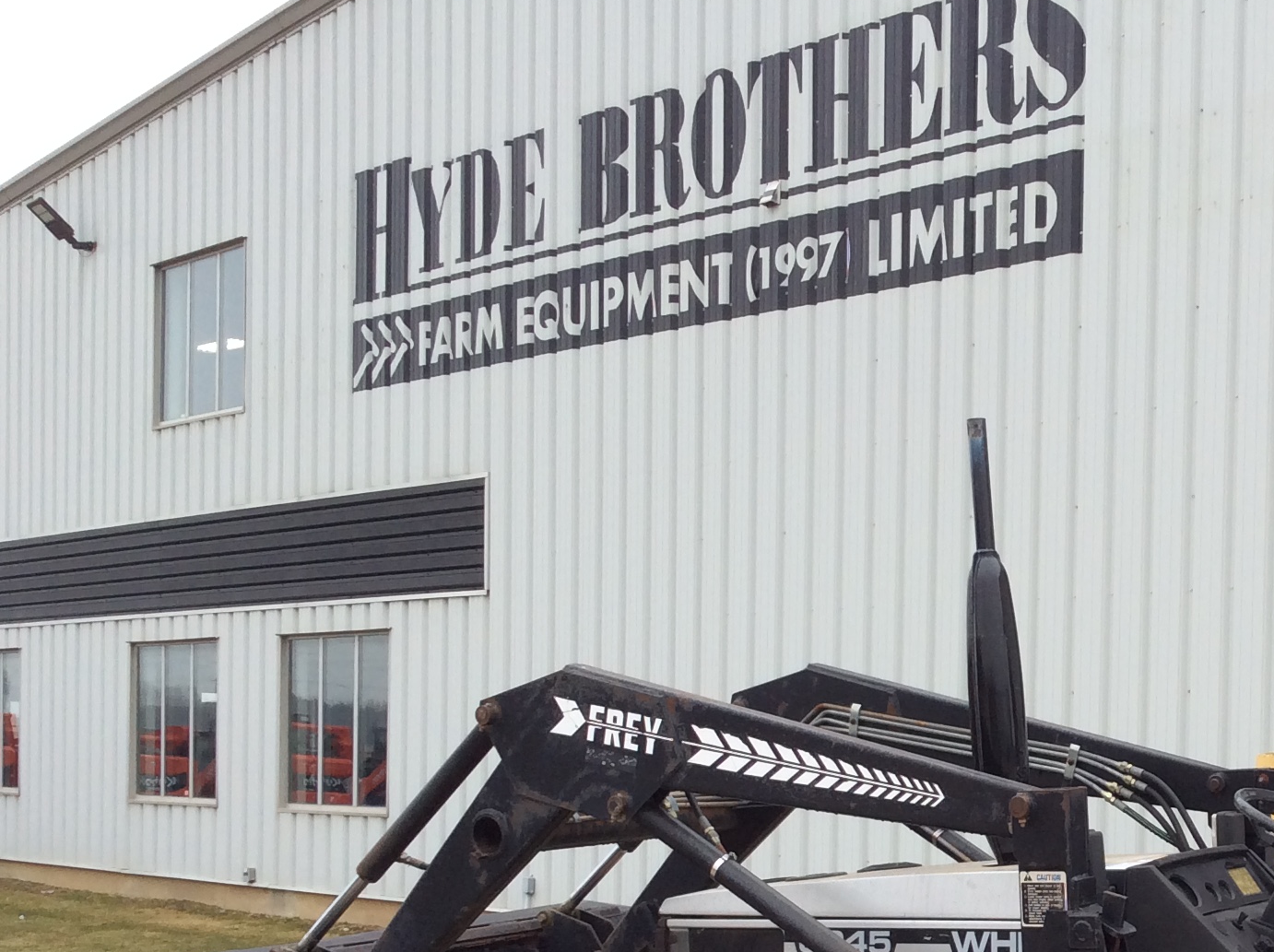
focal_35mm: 60
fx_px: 2206
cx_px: 1121
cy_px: 819
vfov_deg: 23.8
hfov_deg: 30.9
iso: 32
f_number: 2.4
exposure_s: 1/205
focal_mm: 3.3
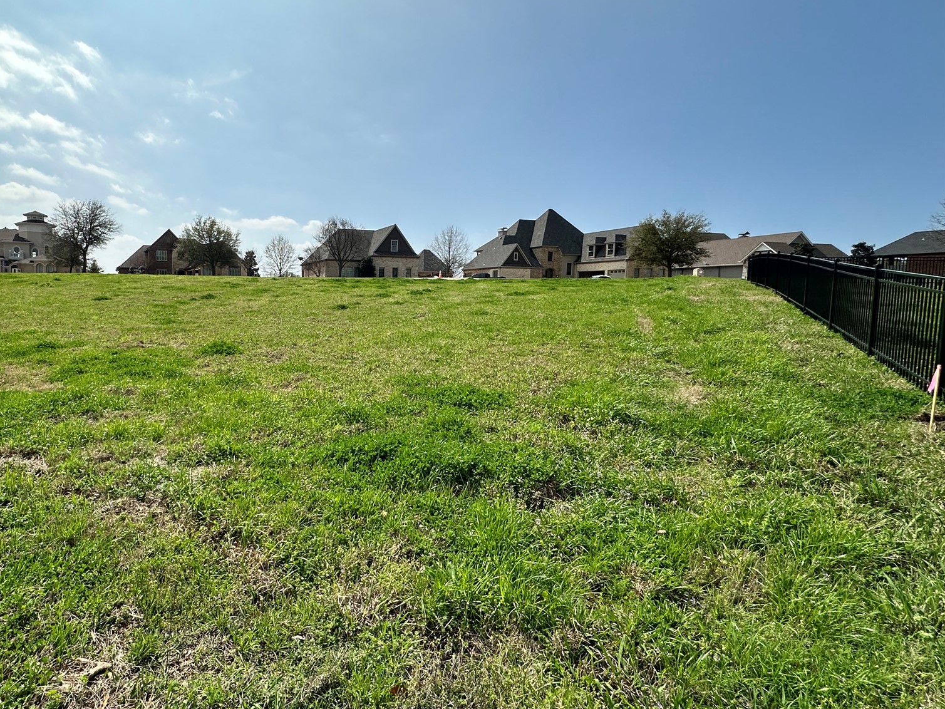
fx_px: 519
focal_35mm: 19
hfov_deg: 81.5
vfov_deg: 68.6
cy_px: 328
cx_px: 306
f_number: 2.2
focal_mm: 2.22
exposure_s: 1/4292
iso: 50
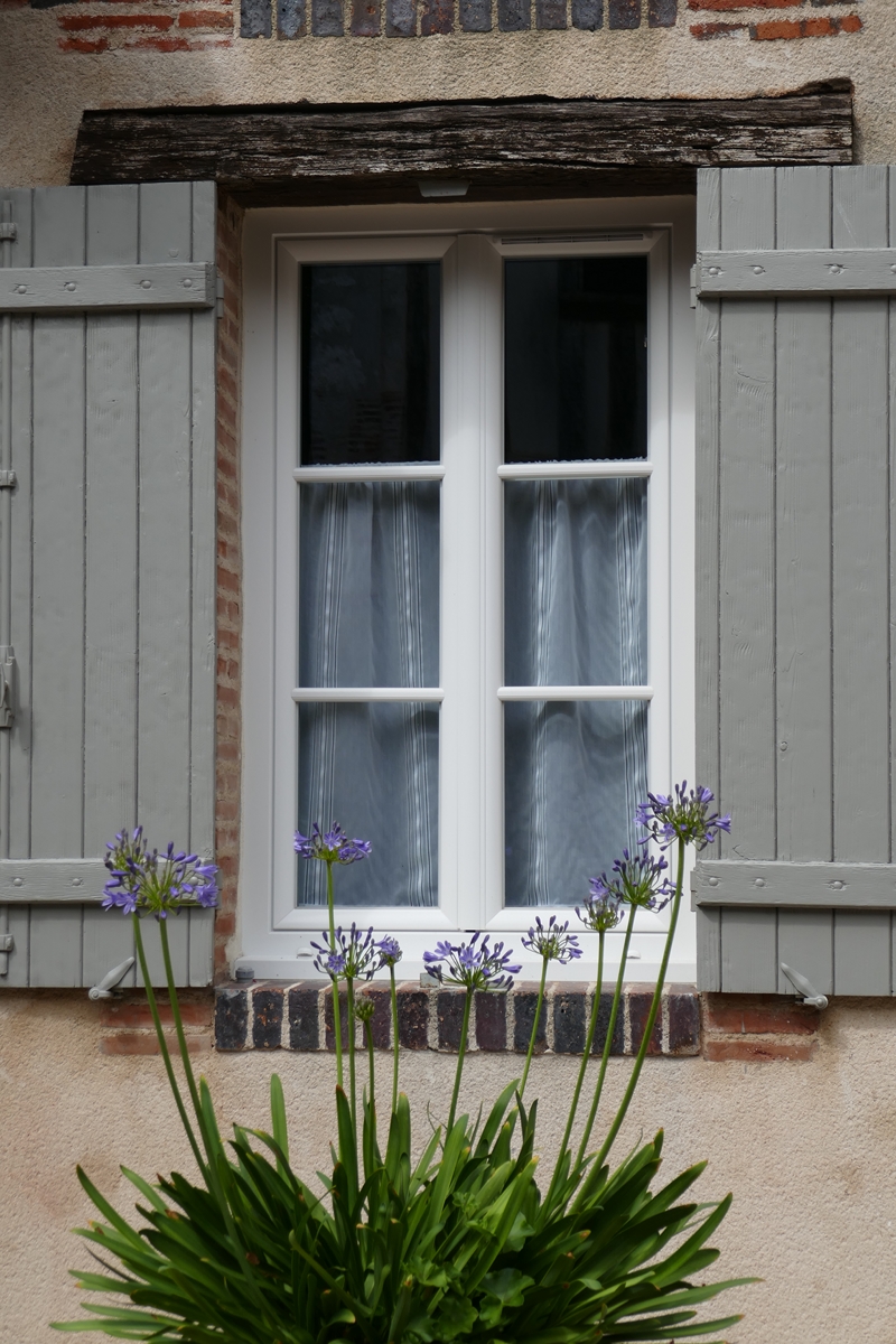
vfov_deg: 28.1
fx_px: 2688
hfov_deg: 18.9
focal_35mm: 72
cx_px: 448
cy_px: 672
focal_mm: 26.1
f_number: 4.6
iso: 125
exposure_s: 1/800
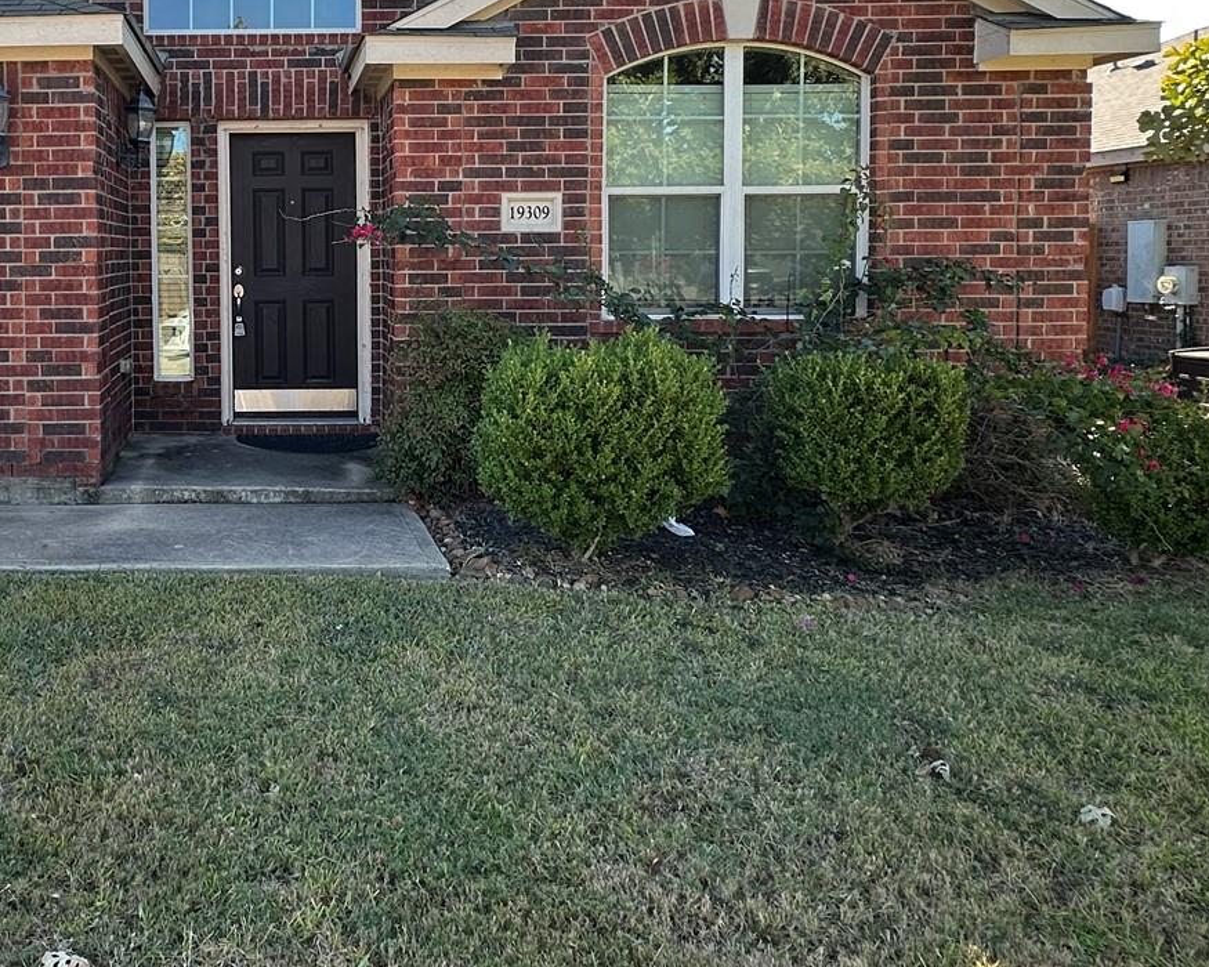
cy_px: 304
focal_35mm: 32
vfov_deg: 44.9
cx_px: 243
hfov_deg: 52.1
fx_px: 1145
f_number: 2.2
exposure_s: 1/139
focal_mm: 2.22
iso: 40
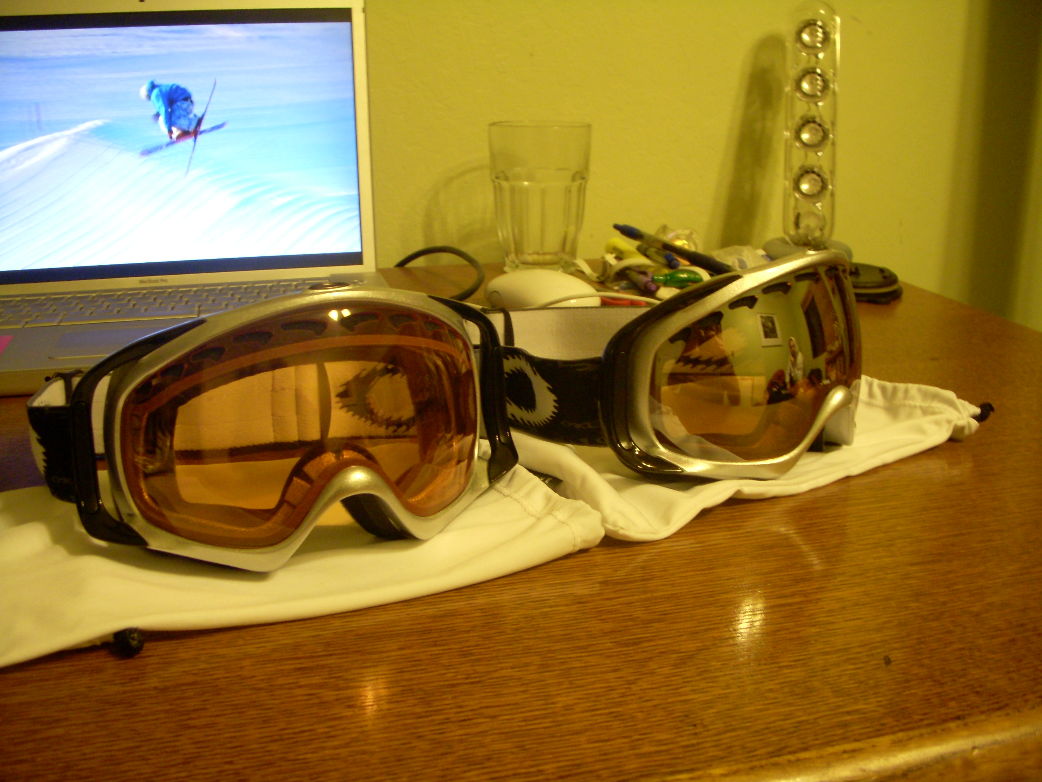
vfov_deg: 37.7
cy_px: 391
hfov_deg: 49.0
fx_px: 1144
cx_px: 521
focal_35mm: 38
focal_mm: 6.3
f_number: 3.3
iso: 250
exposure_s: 1/8
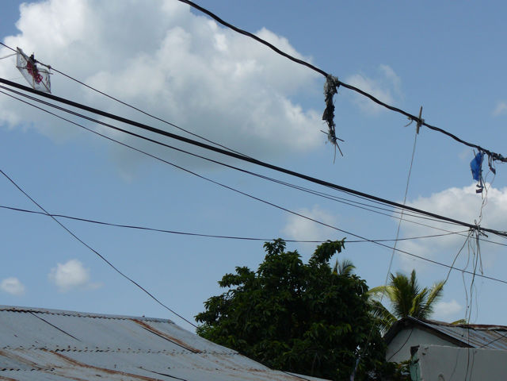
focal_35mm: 87
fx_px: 1274
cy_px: 190
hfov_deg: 22.5
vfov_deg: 17.0
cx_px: 254
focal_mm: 13
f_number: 6.3
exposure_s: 1/400
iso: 80
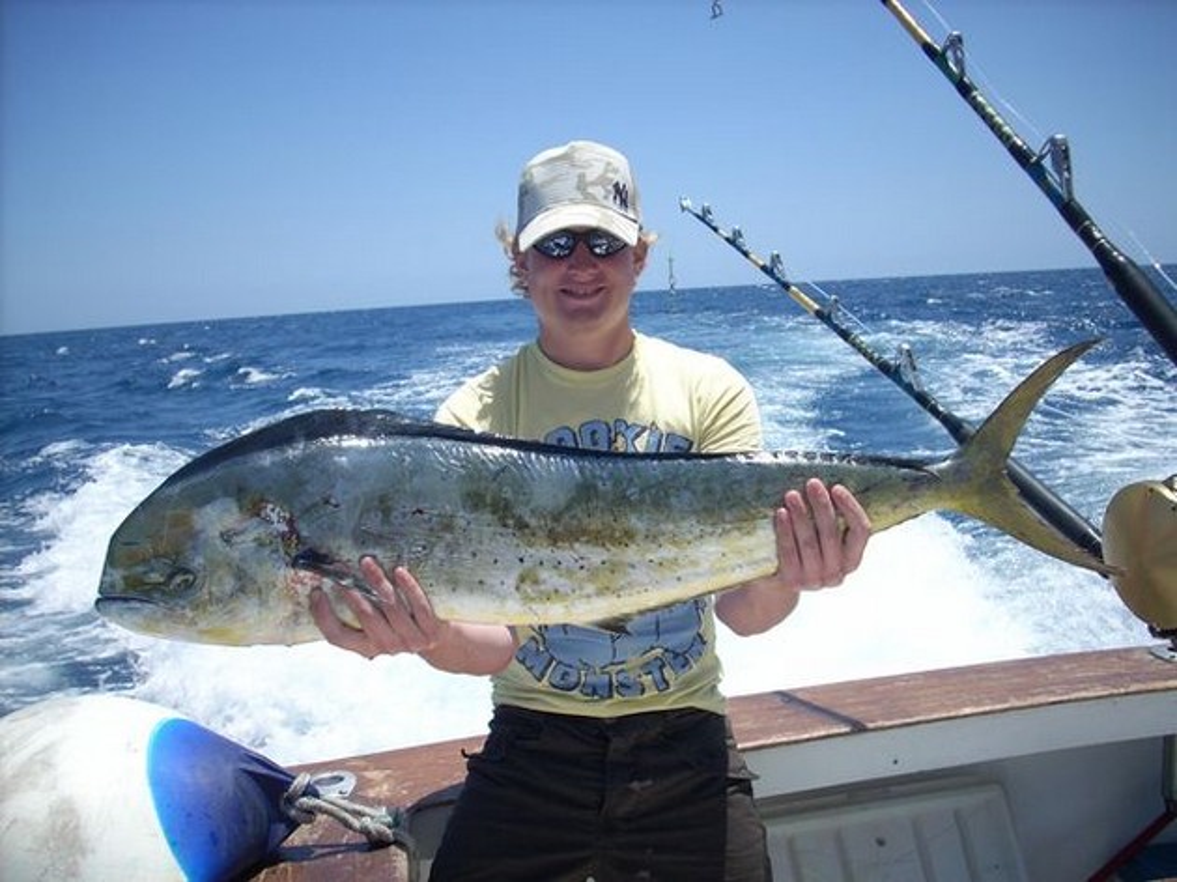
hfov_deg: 50.2
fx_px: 1258
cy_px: 441
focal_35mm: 37
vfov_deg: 38.6
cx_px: 588
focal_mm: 6.2
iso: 64
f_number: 5.6
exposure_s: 1/324
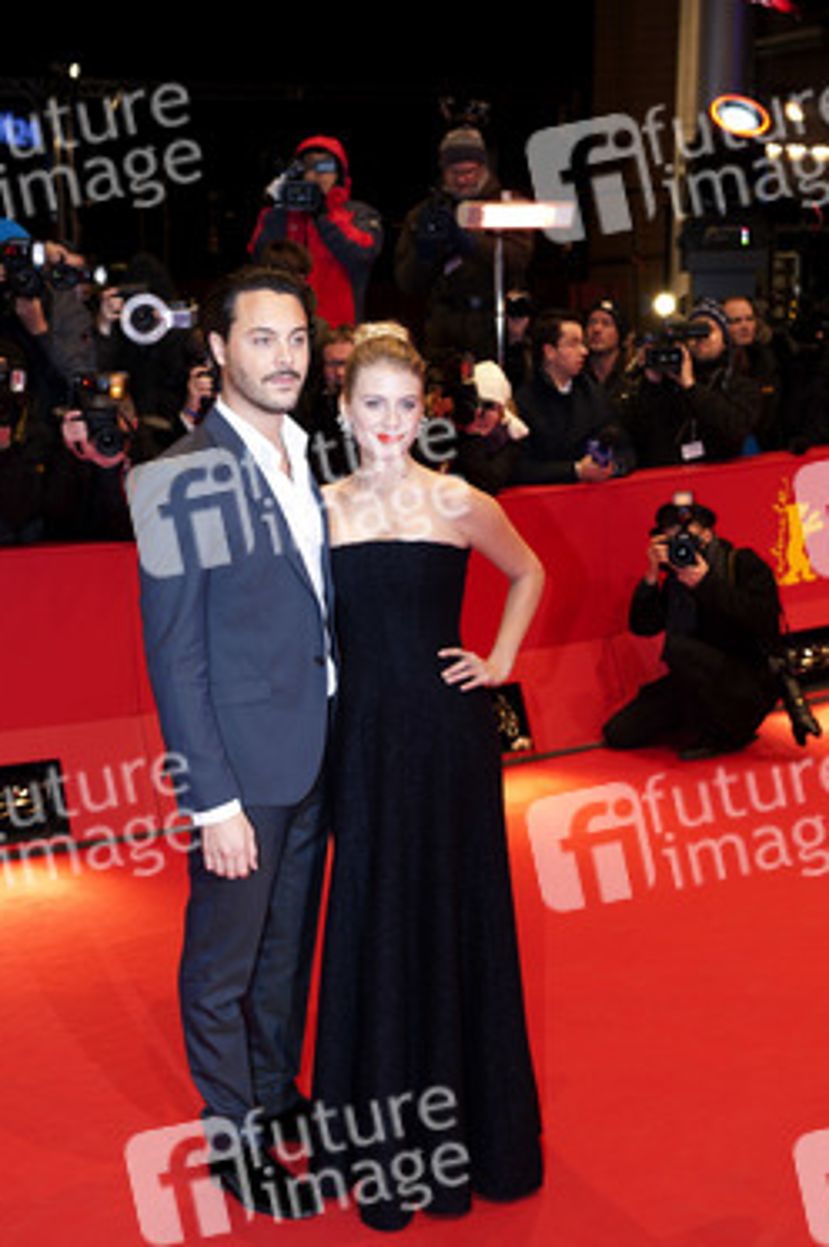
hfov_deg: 23.0
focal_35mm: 59
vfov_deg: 33.9
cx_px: 394
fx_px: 2042
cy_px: 665
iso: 800
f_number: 5
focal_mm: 55
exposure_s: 1/160
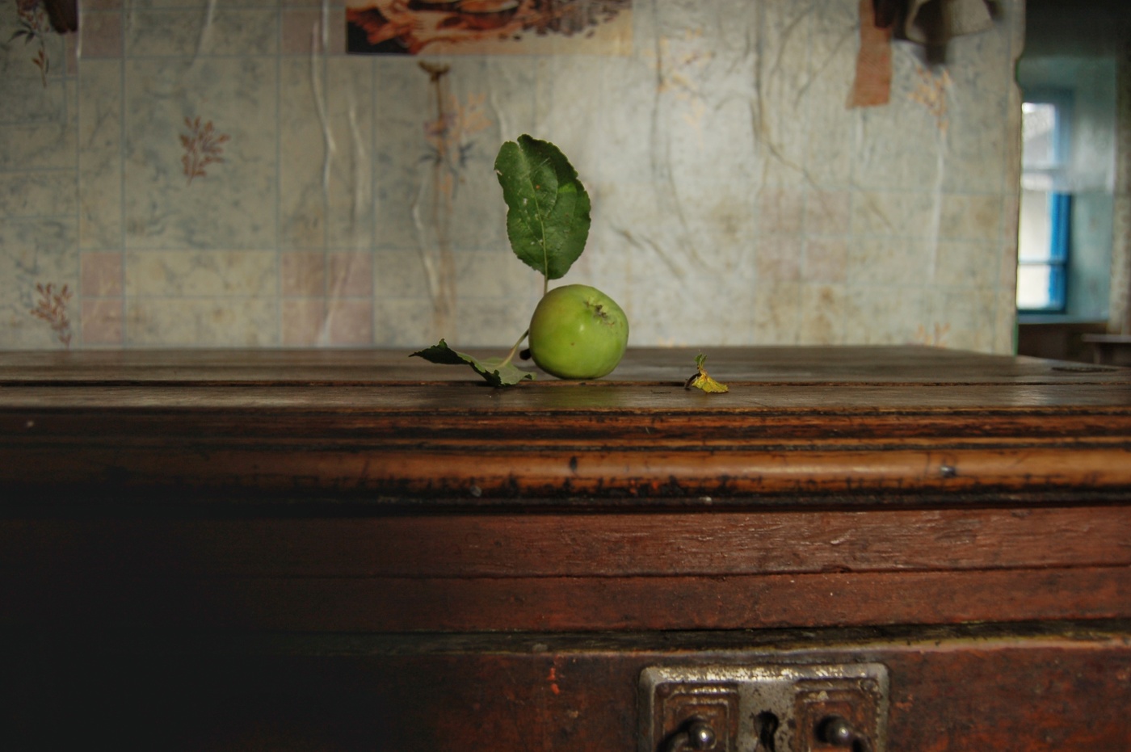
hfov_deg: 67.4
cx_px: 566
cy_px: 376
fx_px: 848
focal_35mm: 27
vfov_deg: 47.9
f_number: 4
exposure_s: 1/45
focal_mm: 18
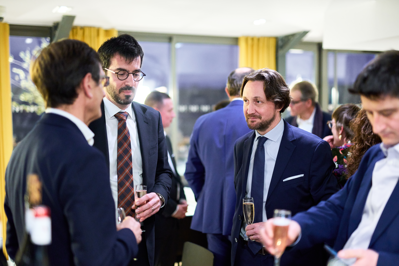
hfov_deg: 39.6
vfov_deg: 27.0
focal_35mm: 50
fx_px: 554
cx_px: 200
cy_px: 133
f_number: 1.4
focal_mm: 50
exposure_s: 1/80
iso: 2000
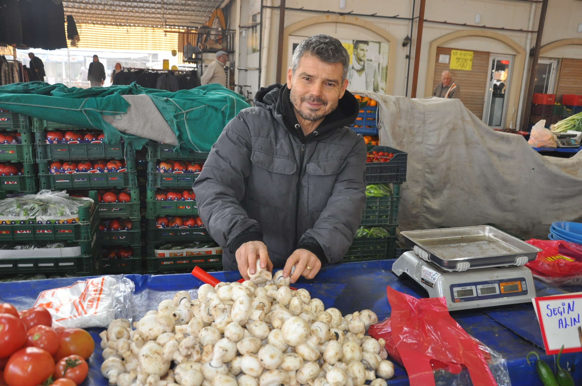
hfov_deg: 59.6
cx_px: 291
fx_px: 509
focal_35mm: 32
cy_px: 193
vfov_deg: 41.6
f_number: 3.8
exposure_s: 1/125
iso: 800
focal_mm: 21
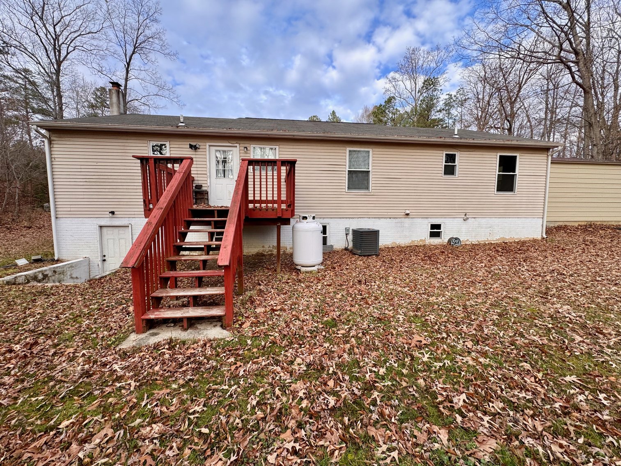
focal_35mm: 14
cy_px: 233
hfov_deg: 102.1
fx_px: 251
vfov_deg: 85.7
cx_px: 310
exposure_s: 1/495
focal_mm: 2.22
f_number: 2.2
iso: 40
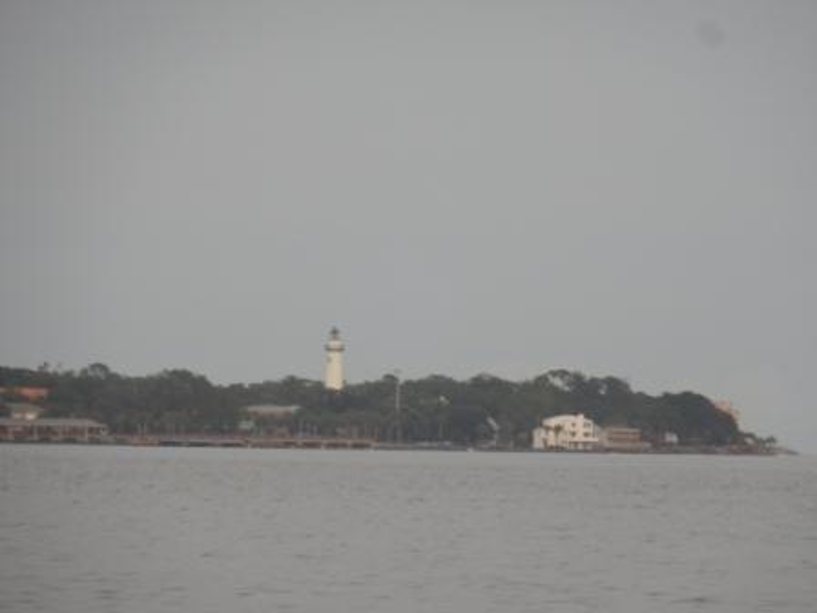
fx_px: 10621
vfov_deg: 3.3
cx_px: 408
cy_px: 306
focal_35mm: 450
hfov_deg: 4.4
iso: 125
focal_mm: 80.3
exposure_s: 1/60
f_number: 6.3
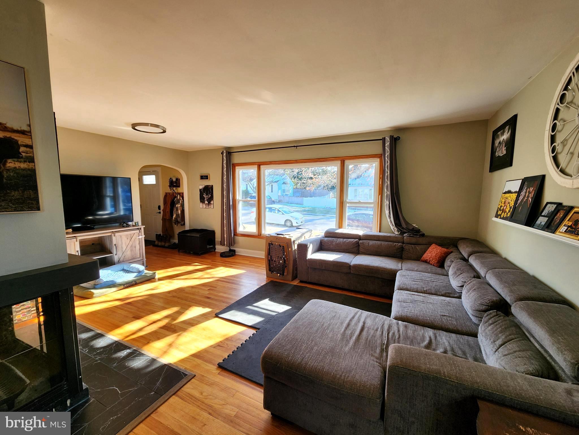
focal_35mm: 13
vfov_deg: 89.9
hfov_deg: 106.2
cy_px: 218
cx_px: 290
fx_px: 217
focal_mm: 2.2
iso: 50
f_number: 2.2
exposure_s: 1/60
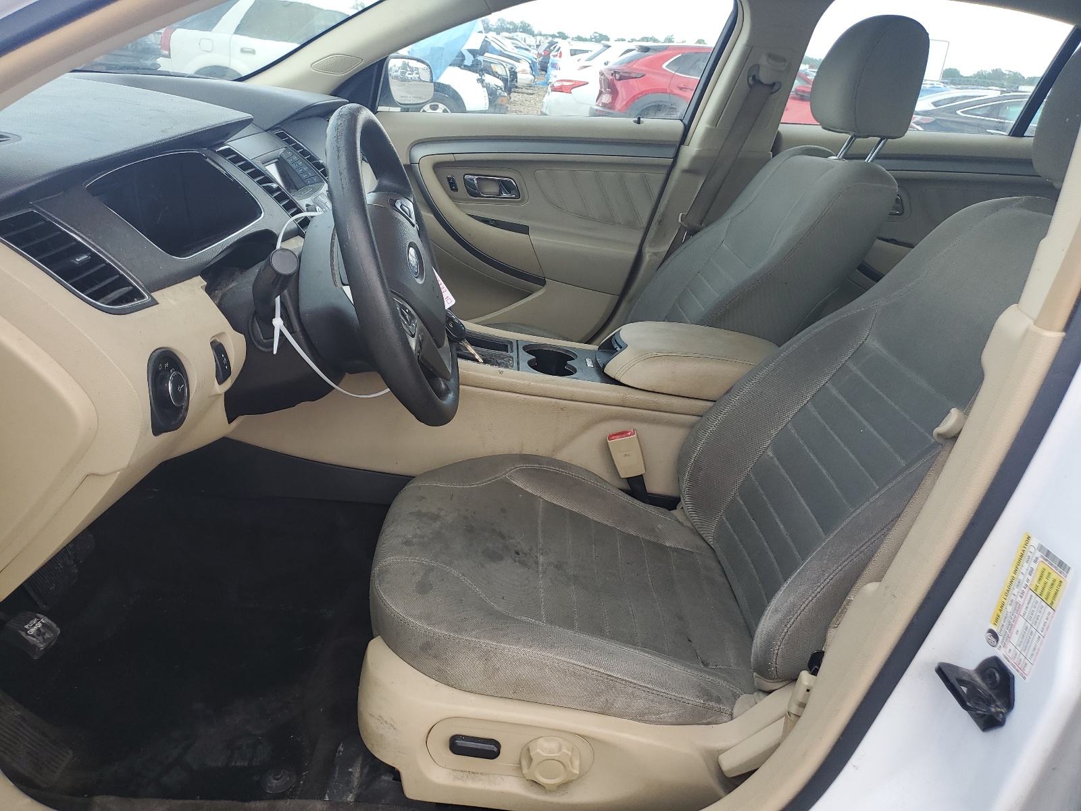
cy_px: 406
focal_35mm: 26
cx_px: 540
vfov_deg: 53.1
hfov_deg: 67.3
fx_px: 812
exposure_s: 1/385
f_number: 1.5
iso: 50
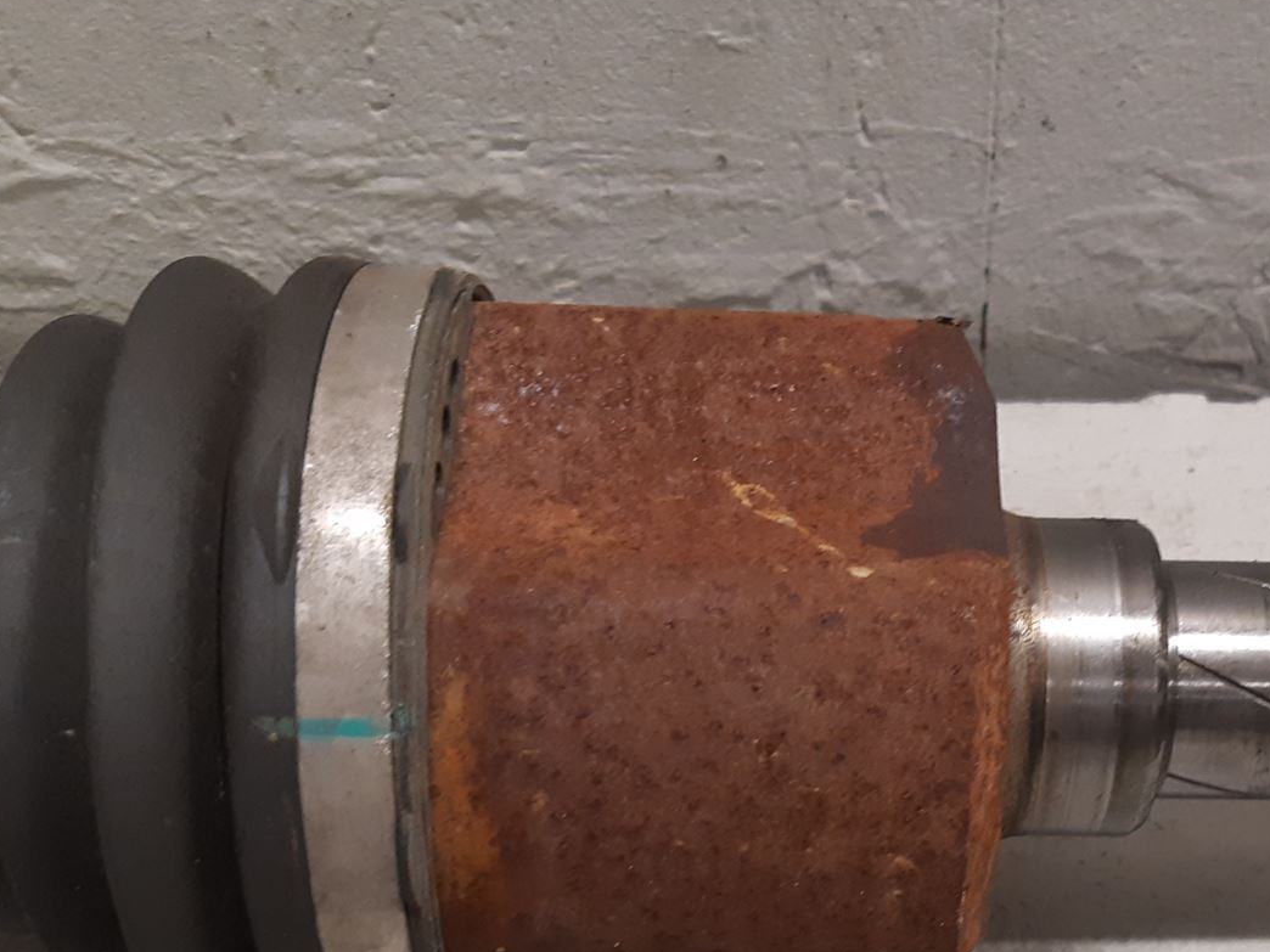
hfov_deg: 36.6
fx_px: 1871
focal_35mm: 51
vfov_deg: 27.5
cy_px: 860
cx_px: 945
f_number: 1.7
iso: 160
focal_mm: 3.93
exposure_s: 1/50
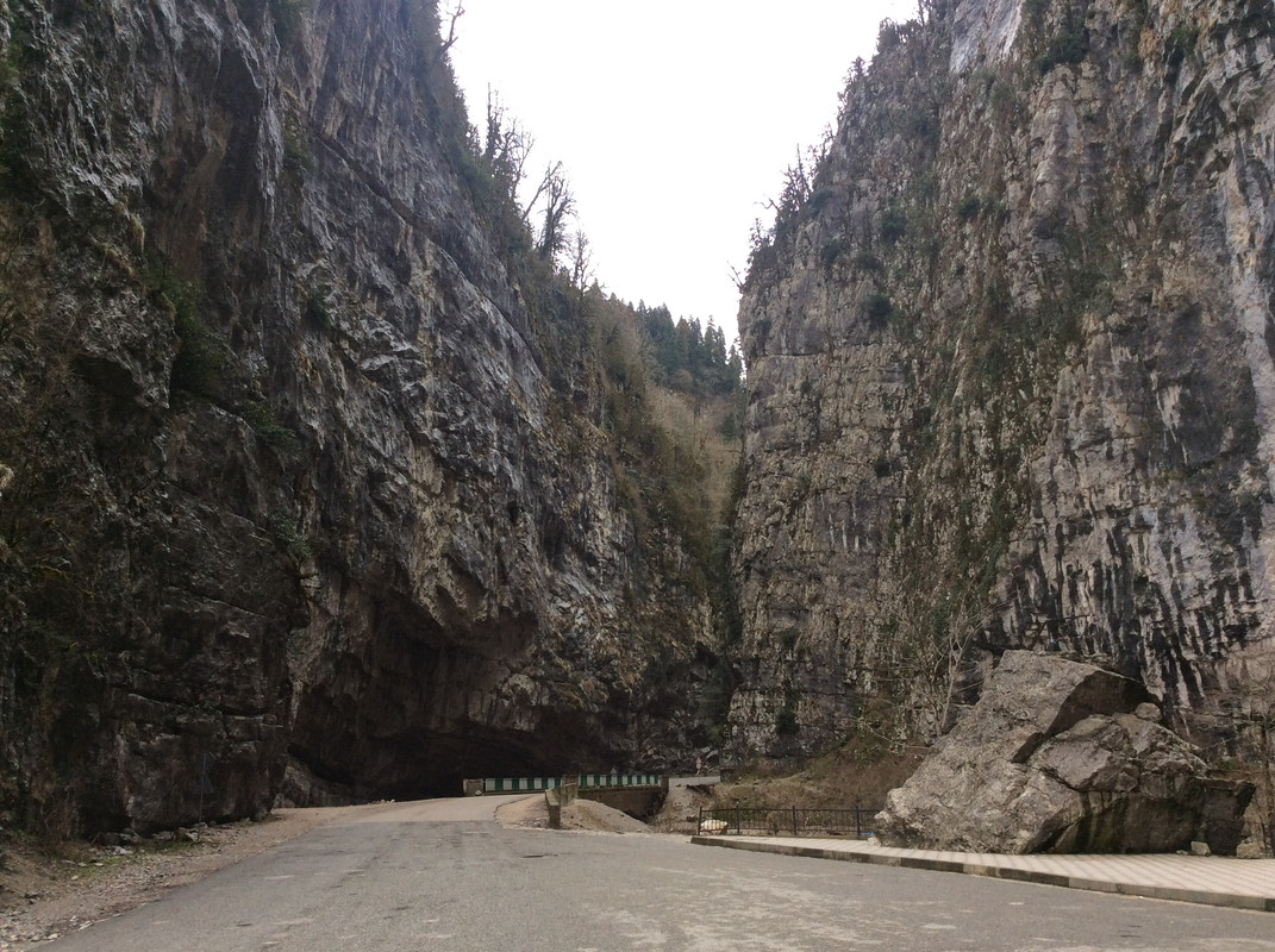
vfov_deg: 44.1
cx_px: 638
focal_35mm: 32
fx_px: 1177
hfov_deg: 56.9
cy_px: 476
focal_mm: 3.3
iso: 32
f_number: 2.4
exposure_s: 1/100
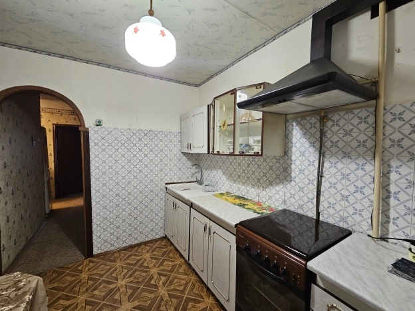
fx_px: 156
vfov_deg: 89.9
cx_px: 208
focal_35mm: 13
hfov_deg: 106.2
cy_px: 156
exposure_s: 1/33.3
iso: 320
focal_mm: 2.2
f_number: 2.2
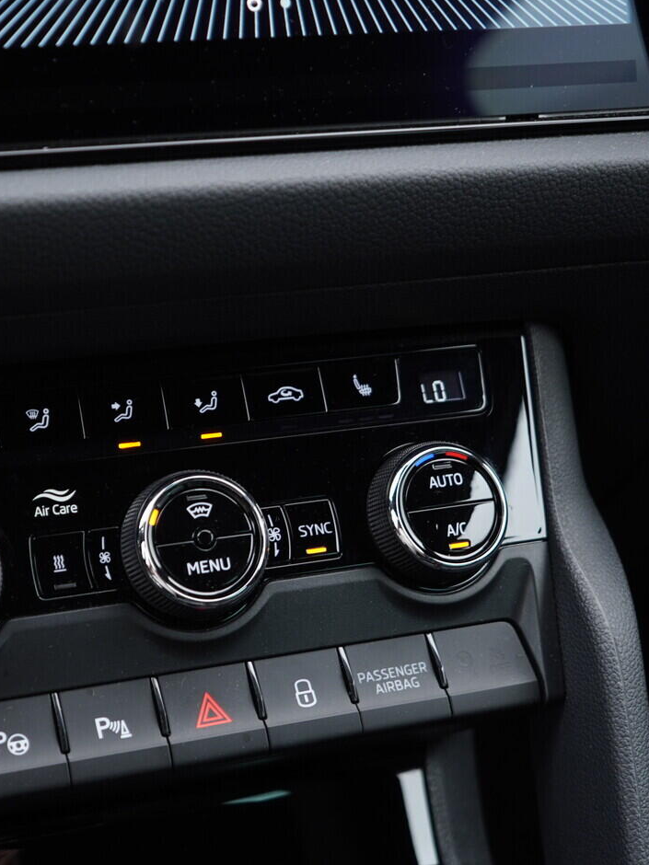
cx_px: 107
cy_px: 432
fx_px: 1325
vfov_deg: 36.2
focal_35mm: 53
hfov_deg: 26.9
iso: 250
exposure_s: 1/40
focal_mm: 24
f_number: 2.8
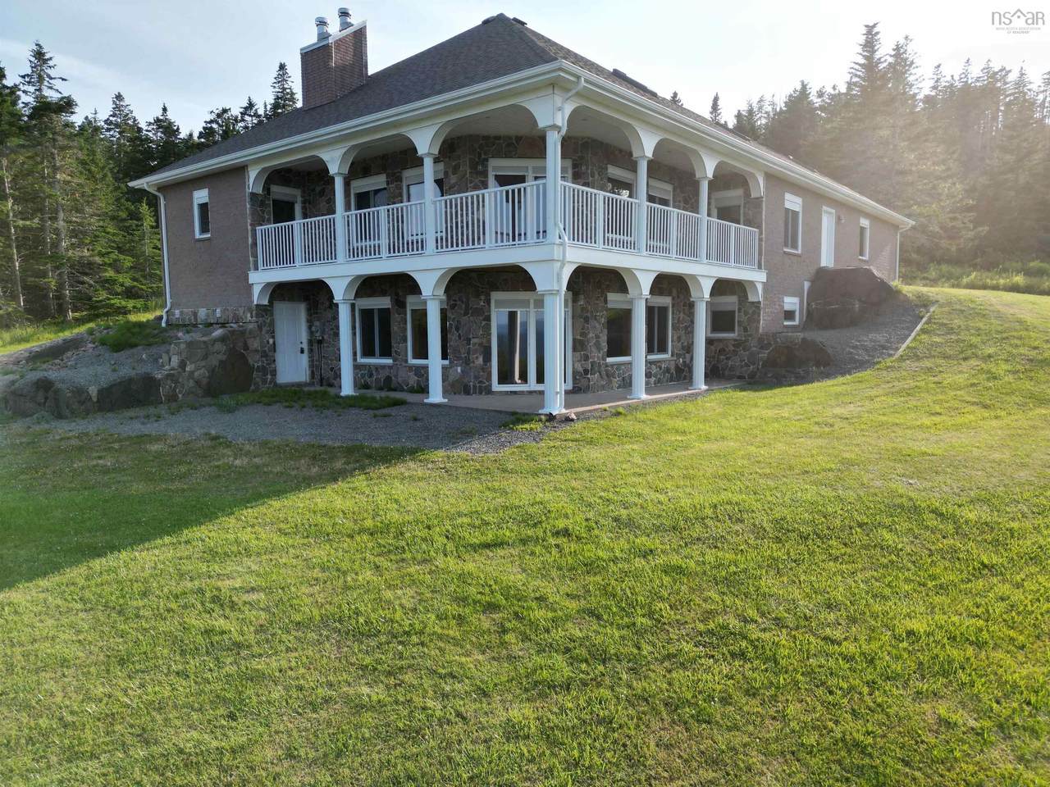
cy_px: 394
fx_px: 728
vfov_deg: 56.8
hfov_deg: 71.6
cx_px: 525
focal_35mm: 24
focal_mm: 6.72
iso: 140
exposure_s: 1/2500
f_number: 1.7
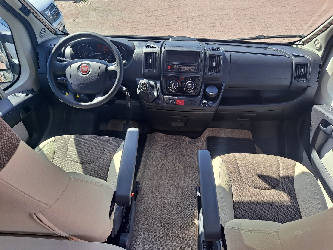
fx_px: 240
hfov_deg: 69.4
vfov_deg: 54.9
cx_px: 166
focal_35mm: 25
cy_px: 125
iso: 32
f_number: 2
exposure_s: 1/440
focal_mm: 4.6
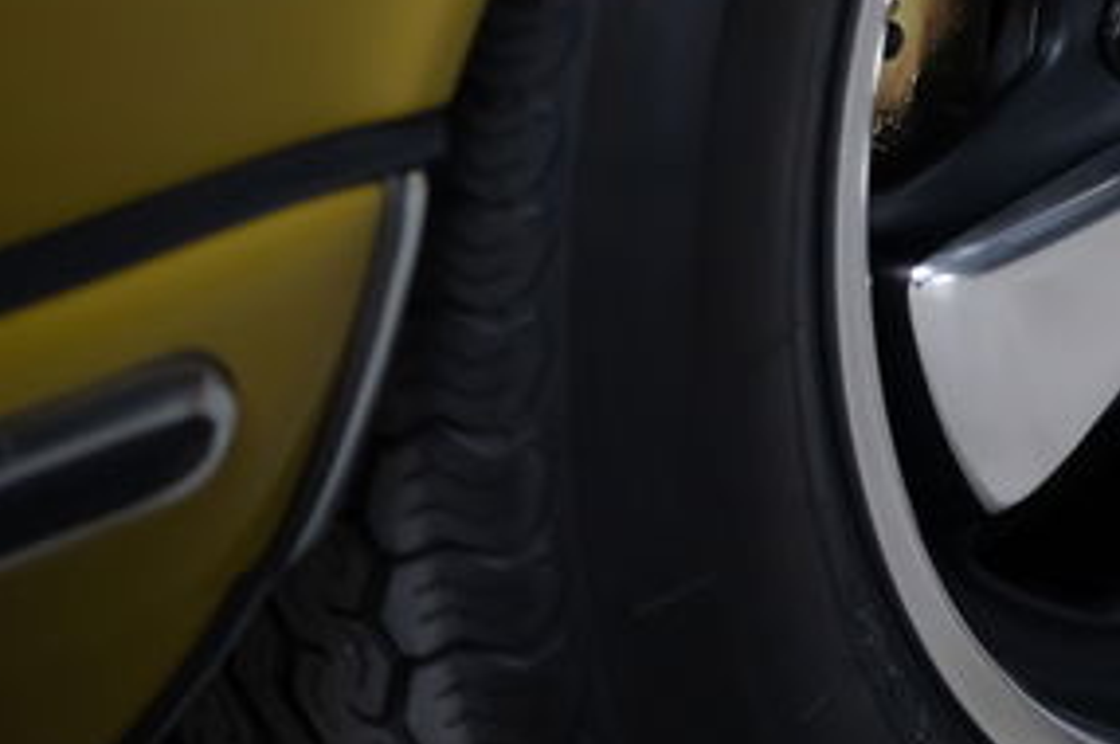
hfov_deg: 21.5
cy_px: 4
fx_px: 2672
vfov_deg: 15.6
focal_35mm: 86
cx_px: 1437
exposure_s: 1/8000
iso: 800
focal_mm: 32
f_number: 2.8
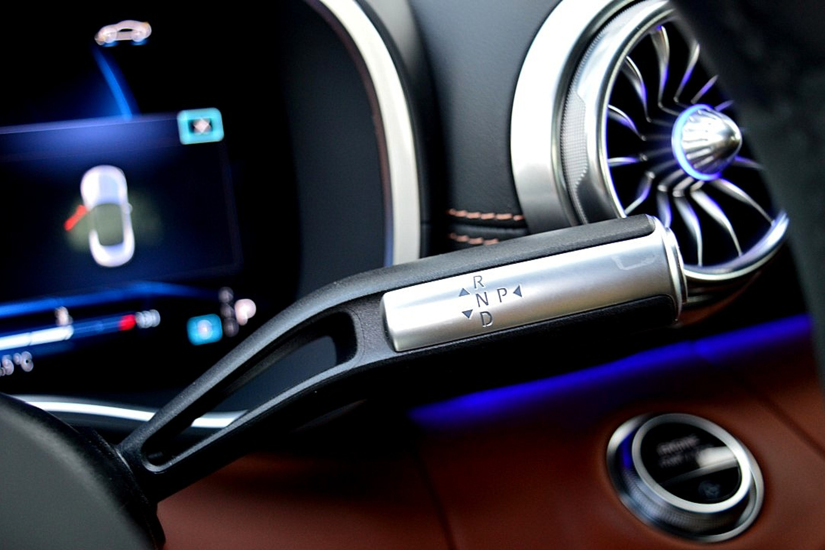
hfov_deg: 46.4
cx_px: 412
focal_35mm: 42
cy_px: 275
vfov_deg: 31.9
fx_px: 962
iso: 800
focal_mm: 28
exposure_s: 1/60
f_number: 4.5
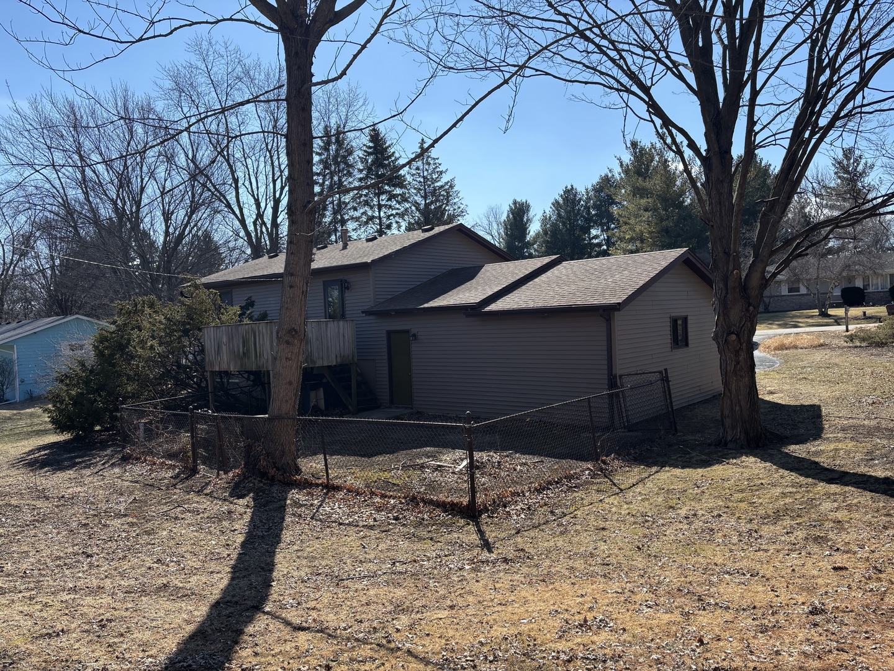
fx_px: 671
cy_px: 336
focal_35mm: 26
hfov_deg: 67.3
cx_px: 447
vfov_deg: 53.1
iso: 50
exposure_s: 1/2639
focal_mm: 5.96
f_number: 1.6
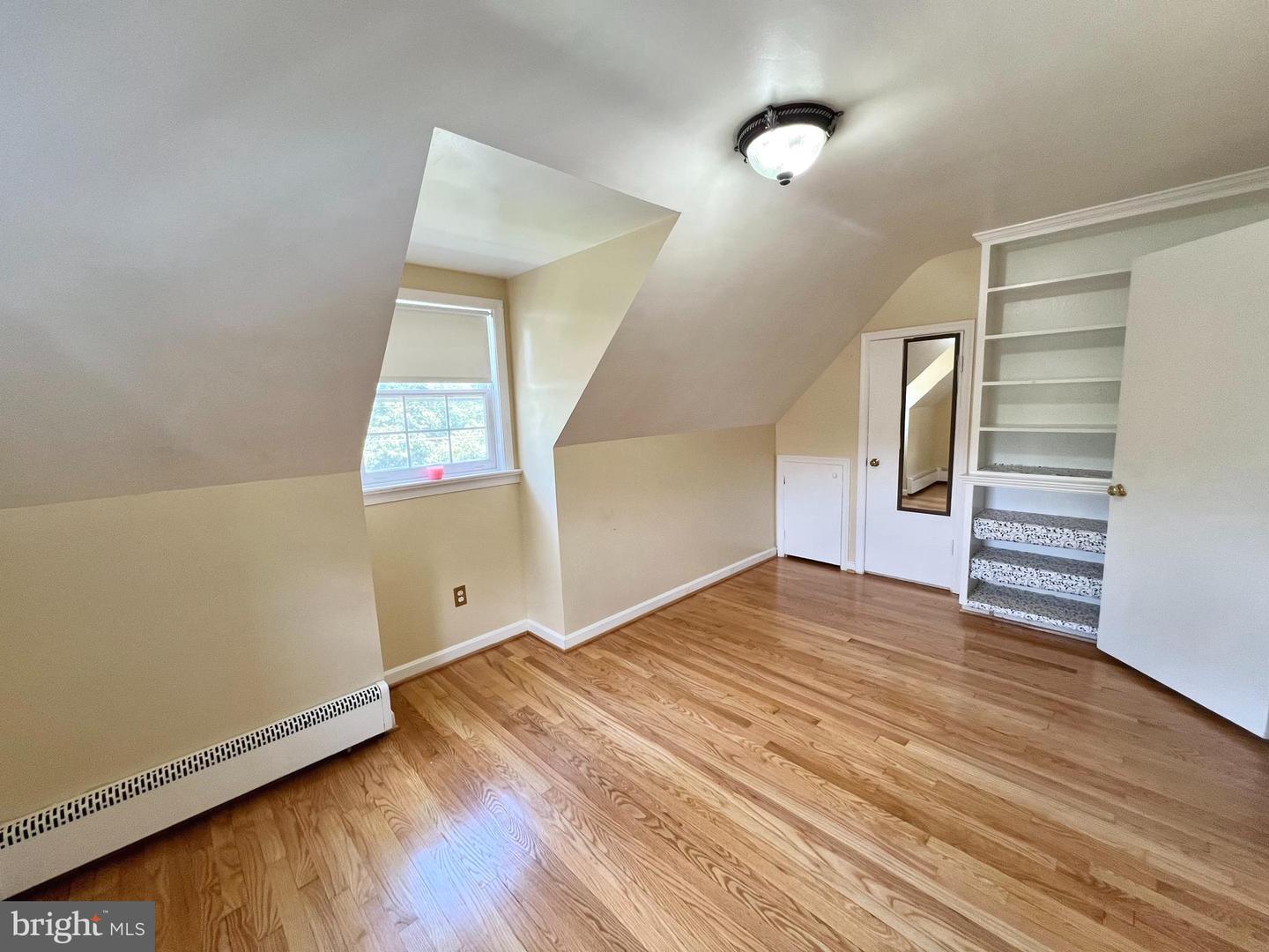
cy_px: 476
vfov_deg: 89.9
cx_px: 634
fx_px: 477
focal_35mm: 13
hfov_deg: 106.2
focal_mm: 1.57
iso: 250
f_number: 1.8
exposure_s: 1/120
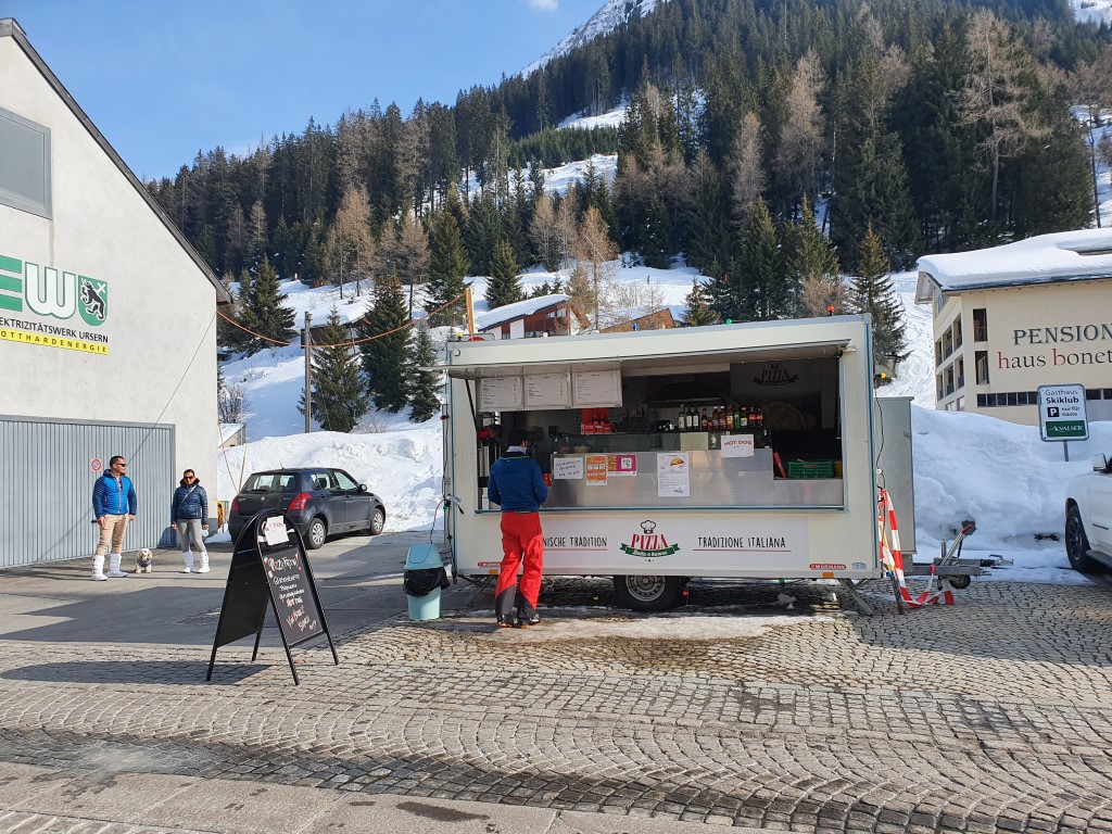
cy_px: 417
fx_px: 835
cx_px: 556
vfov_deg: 53.1
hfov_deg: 67.3
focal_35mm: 26
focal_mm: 4.32
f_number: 2.4
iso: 50
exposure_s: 1/1572
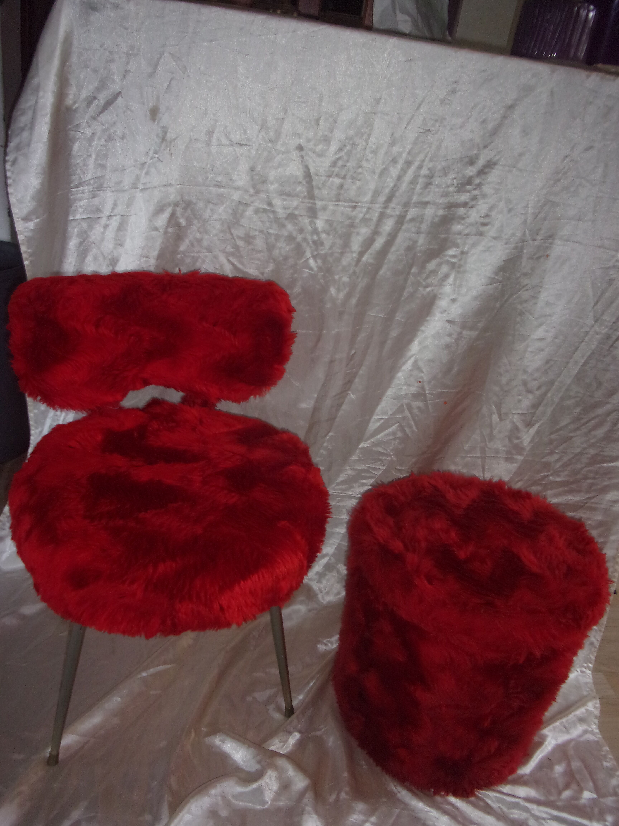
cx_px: 310
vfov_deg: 63.4
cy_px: 413
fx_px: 668
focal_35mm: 28
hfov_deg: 49.7
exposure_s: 1/34
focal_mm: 5.1
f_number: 3.9
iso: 200
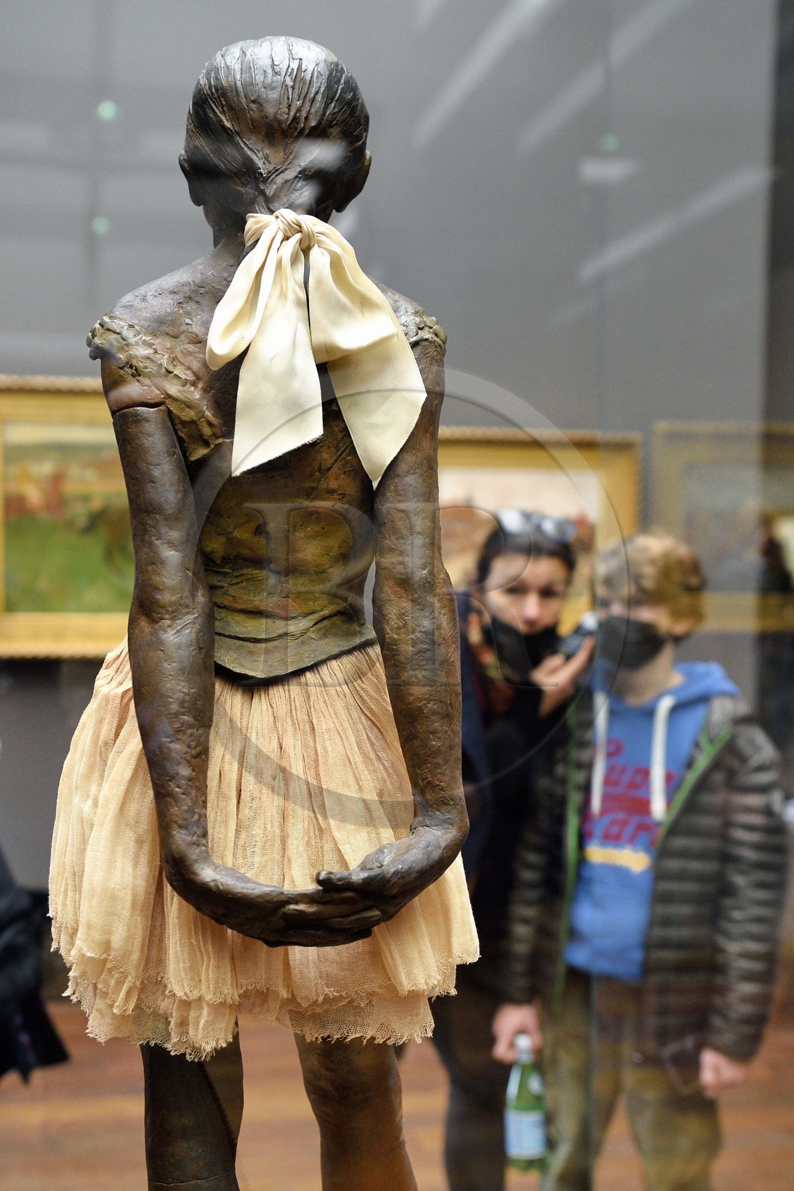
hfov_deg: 29.2
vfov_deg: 42.7
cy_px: 596
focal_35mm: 46
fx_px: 1522
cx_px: 397
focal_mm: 46
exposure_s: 1/40
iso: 1600
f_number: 4.5
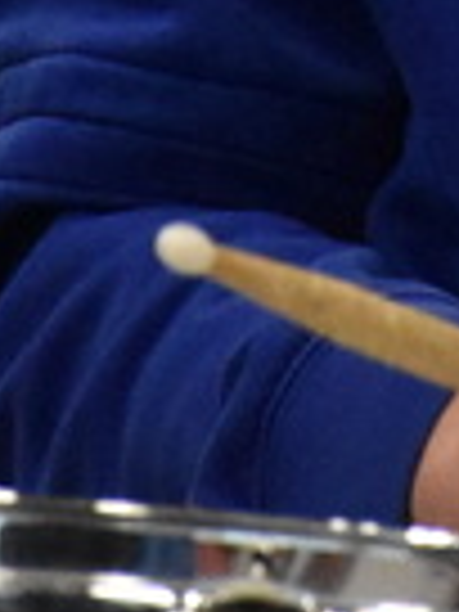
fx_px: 26873
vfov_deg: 1.3
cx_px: 270
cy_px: -700
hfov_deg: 1.0
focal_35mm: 1520
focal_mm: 140
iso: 5000
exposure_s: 1/400
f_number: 5.6
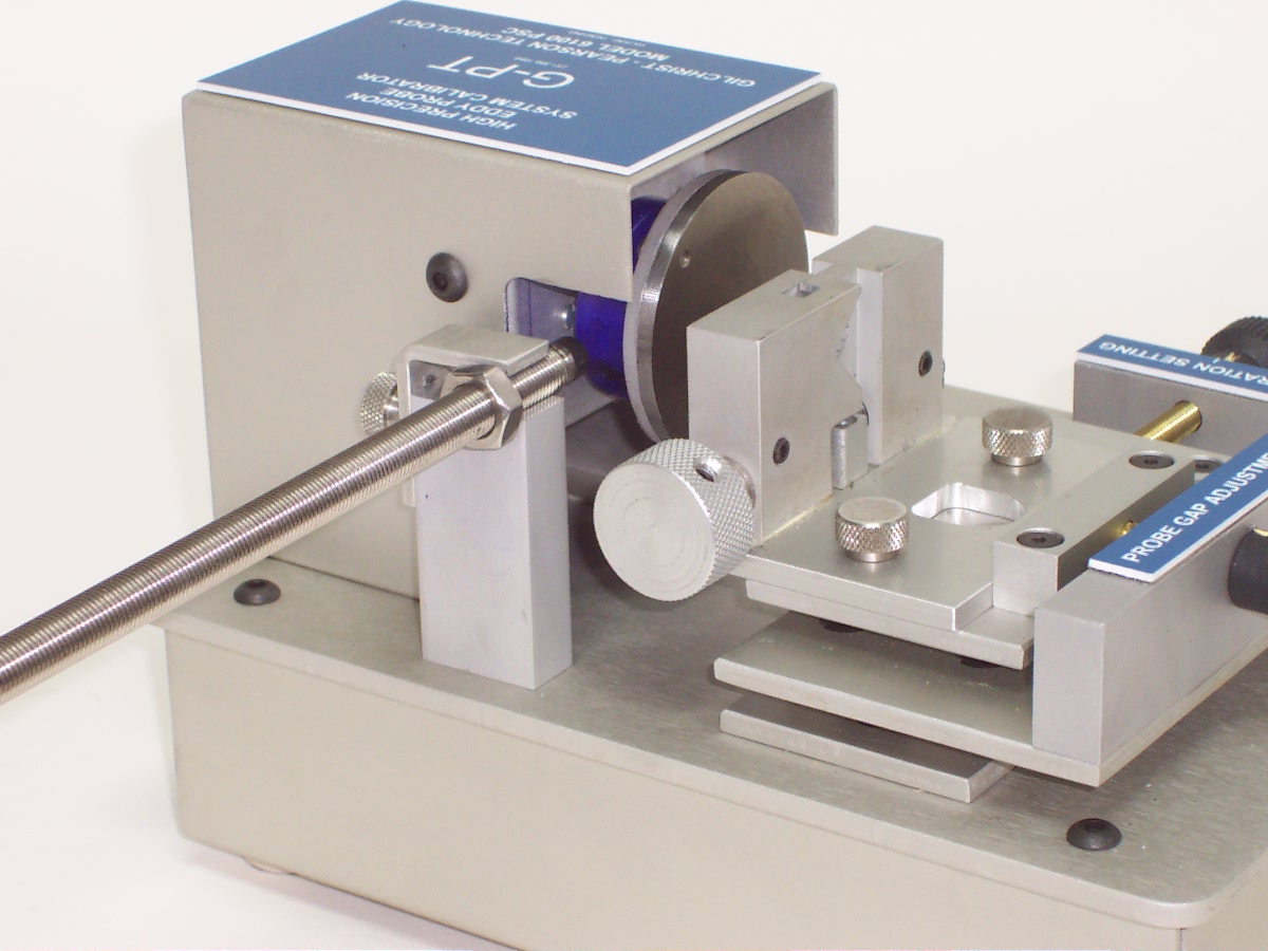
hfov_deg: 17.7
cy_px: 476
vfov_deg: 13.3
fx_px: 4066
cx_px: 634
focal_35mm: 111
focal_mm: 16.8
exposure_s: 1/10
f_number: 4.8
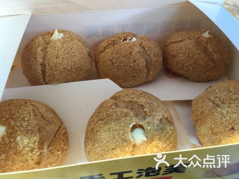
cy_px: 90
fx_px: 200
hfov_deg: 61.7
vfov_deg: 48.2
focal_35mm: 29
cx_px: 120
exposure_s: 1/33
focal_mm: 4.15
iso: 25
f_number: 2.2
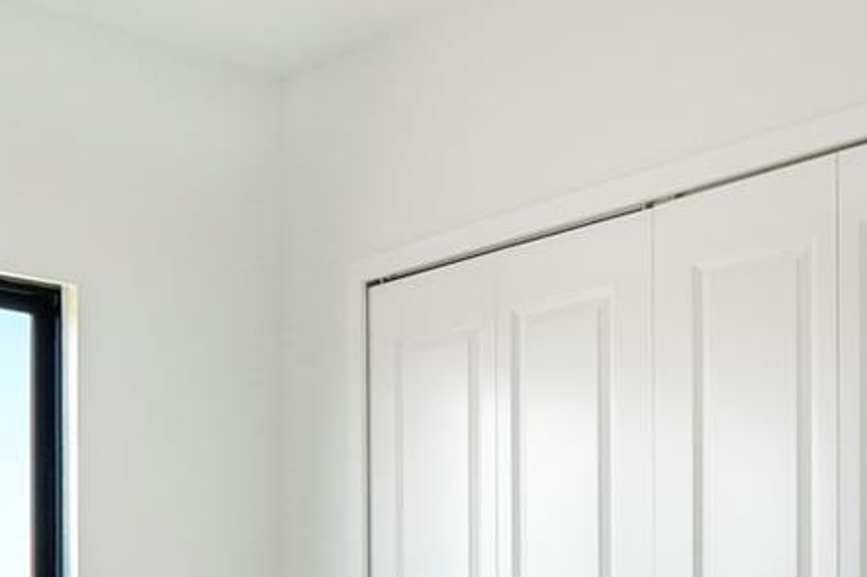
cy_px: 722
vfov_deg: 19.5
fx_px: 1565
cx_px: 515
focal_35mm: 65
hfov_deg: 30.9
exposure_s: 1/100
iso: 100
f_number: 3.5
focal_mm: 12
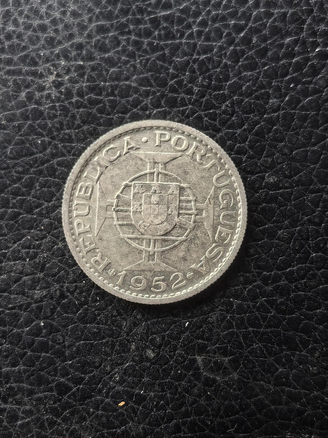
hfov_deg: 32.2
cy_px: 219
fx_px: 569
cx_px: 164
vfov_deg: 42.1
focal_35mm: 45
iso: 320
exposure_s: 1/33.2
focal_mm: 5.75
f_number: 2
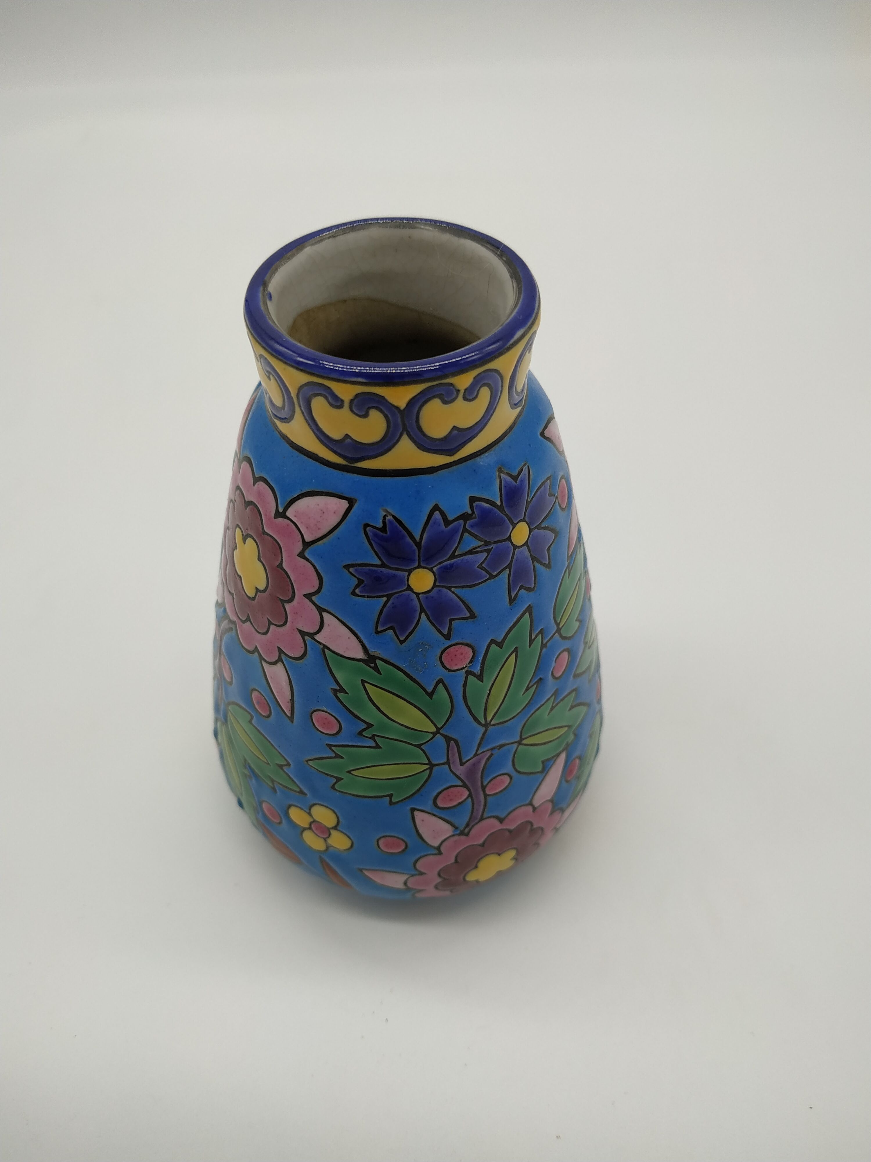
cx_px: 436
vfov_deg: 71.6
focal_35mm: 24
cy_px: 581
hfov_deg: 56.8
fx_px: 805
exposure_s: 1/402
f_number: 1.9
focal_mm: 3.94
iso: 100
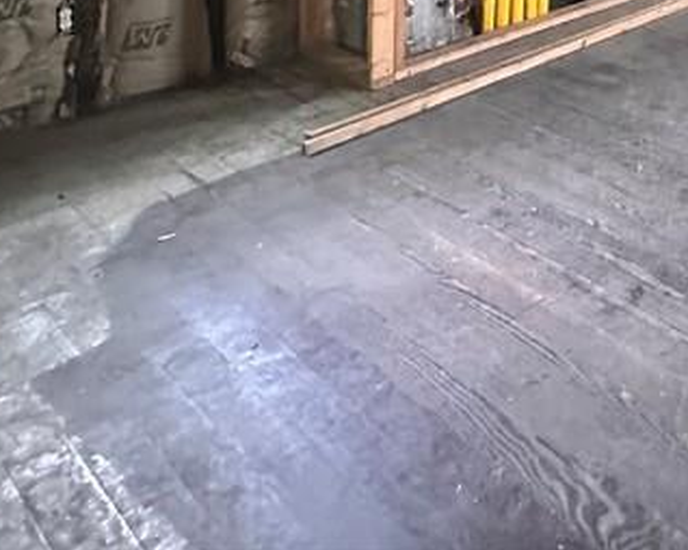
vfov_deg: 25.5
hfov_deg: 32.8
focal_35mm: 44
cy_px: -277
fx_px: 895
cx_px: 868
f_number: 2.2
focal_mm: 2.22
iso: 1250
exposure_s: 1/41
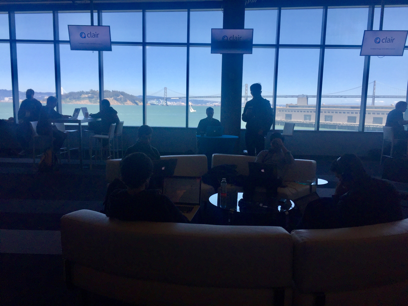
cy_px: 153
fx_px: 342
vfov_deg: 48.2
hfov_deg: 61.7
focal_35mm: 29
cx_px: 204
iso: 32
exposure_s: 1/775
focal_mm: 4.15
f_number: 2.2
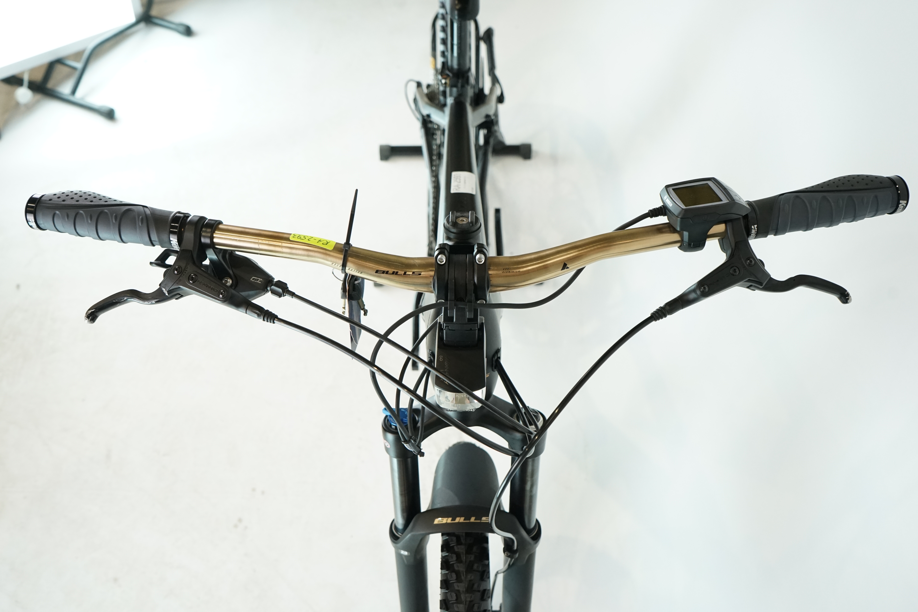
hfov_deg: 61.9
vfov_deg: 43.6
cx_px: 459
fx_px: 765
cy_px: 306
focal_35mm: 30
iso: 2000
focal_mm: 30
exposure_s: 1/200
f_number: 5.6
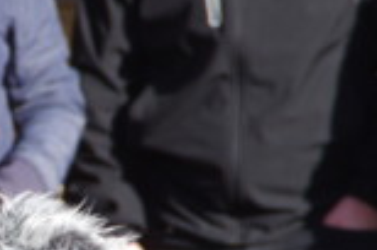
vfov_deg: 1.4
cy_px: 197
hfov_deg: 2.1
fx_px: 10210
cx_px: -59
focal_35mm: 977
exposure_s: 1/250
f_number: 10
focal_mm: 200
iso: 400
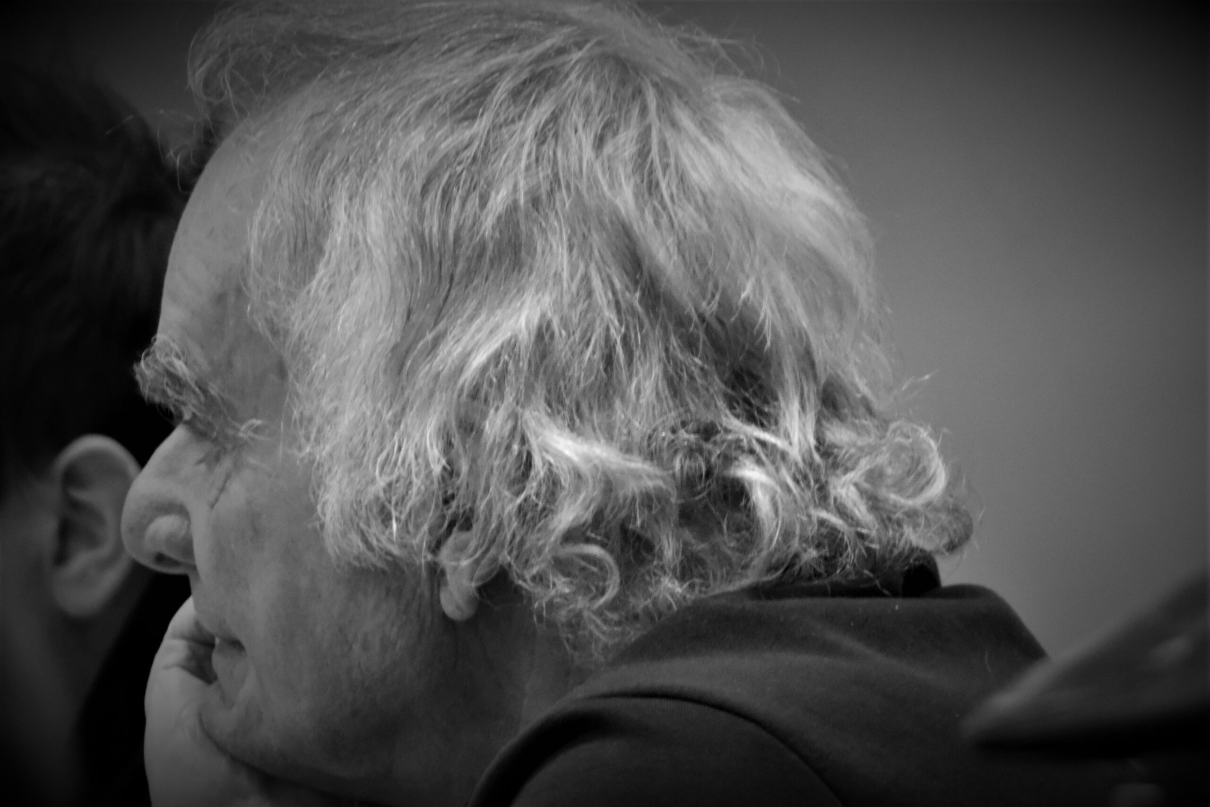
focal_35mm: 278
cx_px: 605
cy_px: 404
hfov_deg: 7.4
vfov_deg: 5.0
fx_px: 9325
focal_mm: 185
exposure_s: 1/60
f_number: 6.3
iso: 3200
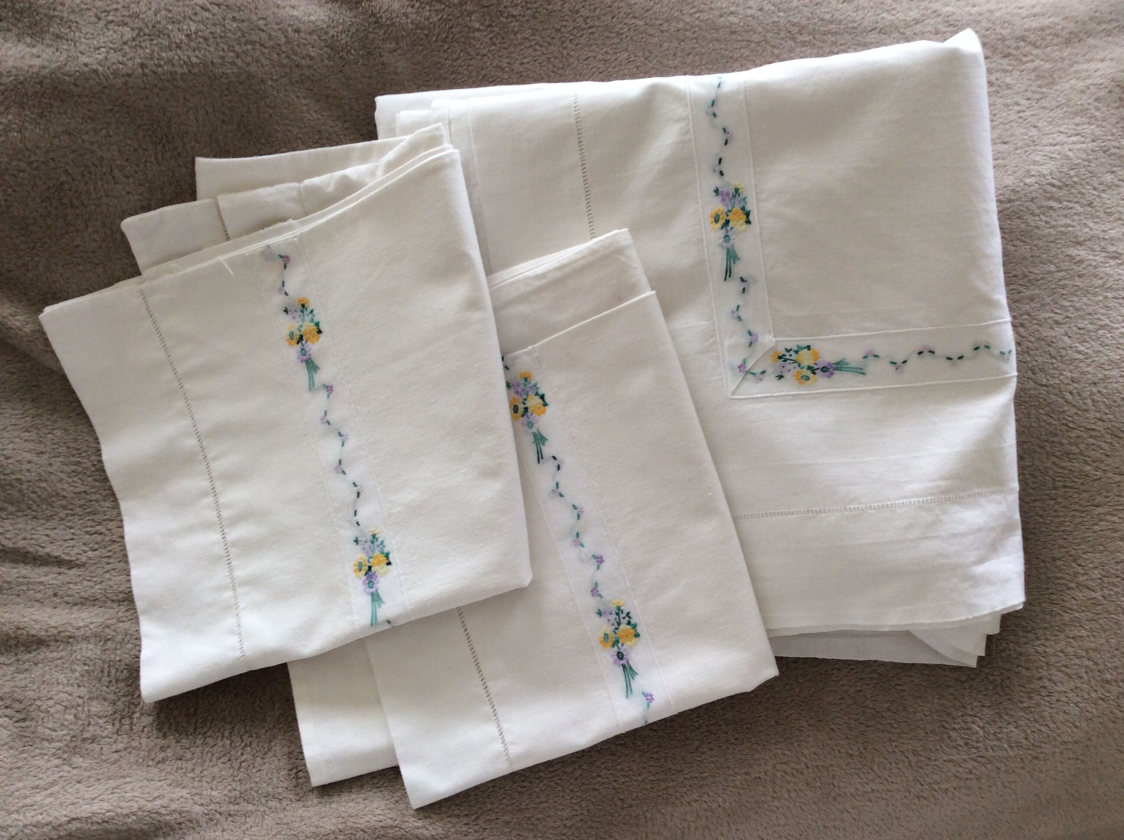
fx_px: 1038
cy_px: 420
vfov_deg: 44.1
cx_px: 562
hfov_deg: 56.9
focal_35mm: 32
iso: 50
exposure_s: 1/25
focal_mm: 3.3
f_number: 2.4
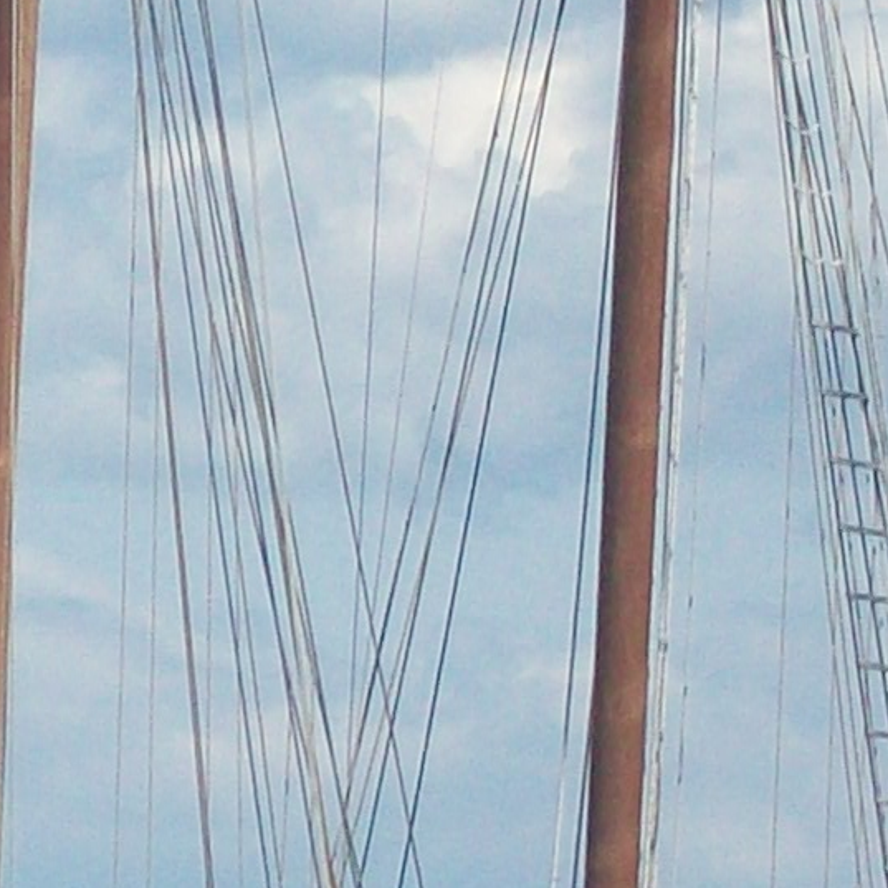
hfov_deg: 2.8
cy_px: 336
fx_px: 17907
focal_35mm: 617
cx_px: -709
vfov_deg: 2.8
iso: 64
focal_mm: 18
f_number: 4.8
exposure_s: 1/500
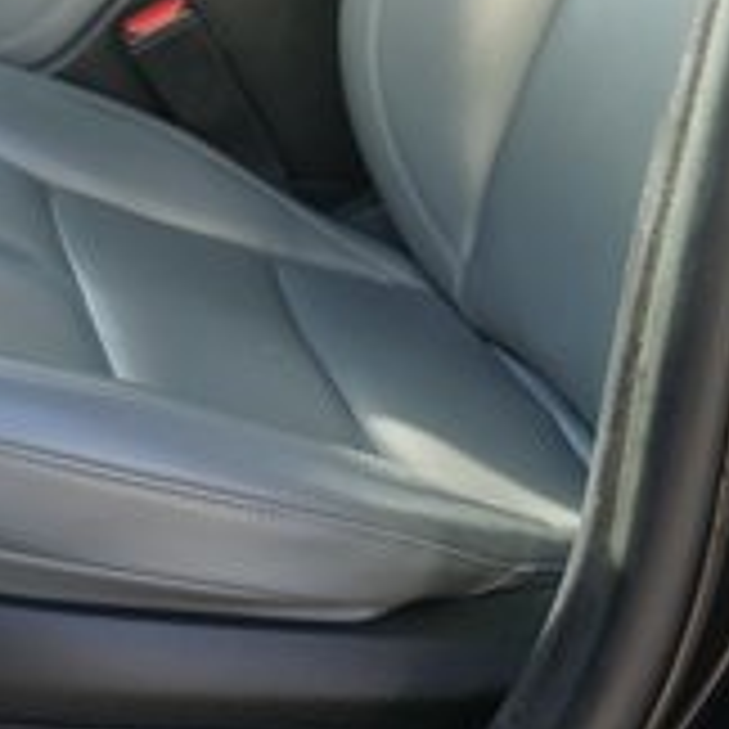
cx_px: -369
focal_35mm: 94
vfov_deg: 17.5
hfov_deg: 16.8
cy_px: -173
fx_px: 2240
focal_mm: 28
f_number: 4.5
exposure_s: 1/80
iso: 100
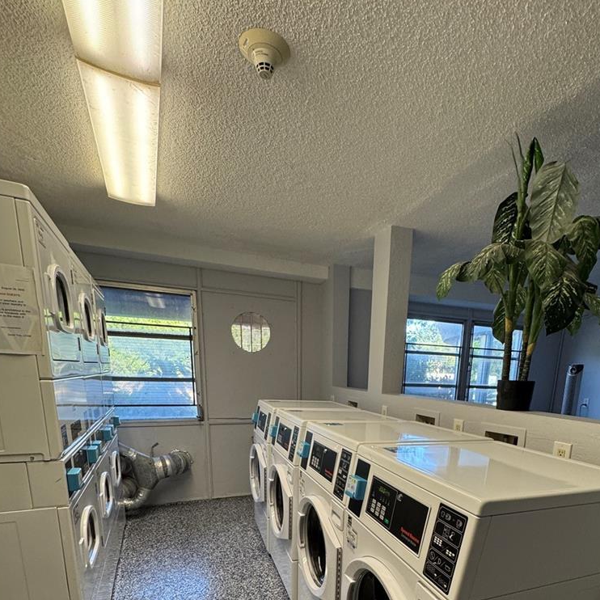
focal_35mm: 20
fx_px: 392
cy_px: 465
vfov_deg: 68.9
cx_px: 353
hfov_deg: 74.2
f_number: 2.2
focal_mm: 2.22
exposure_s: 1/120
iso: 200
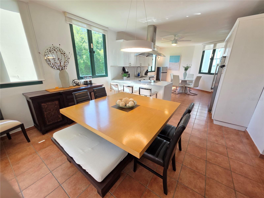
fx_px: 99
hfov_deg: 106.2
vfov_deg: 89.9
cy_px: 99
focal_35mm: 13
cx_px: 132
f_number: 1.9
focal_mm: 2.2
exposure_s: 1/120
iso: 64
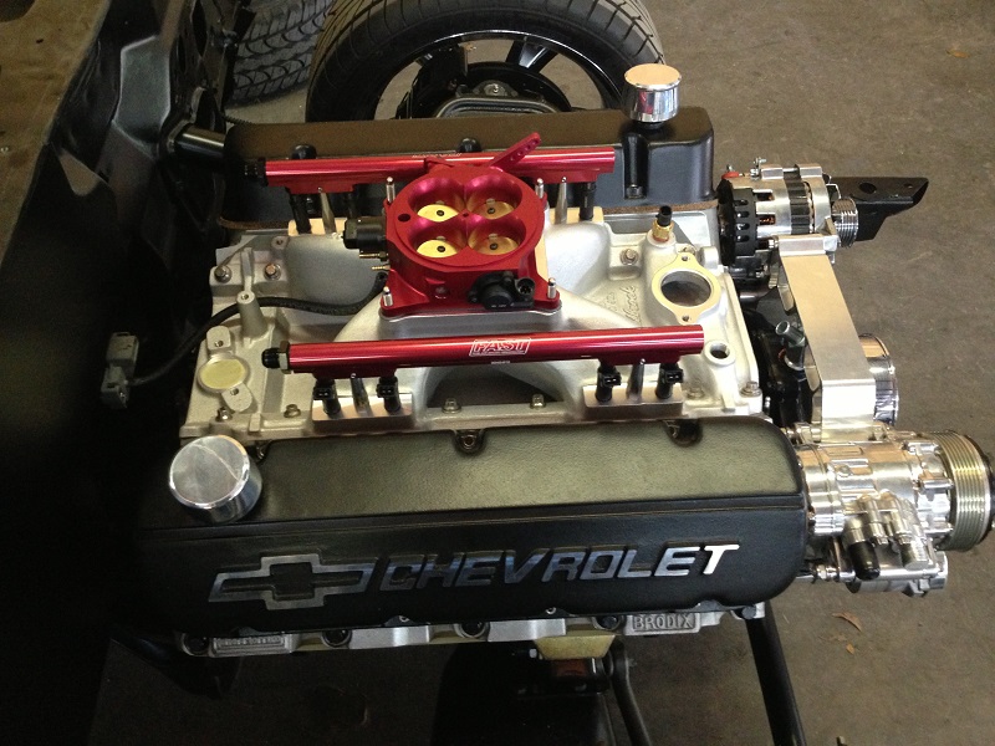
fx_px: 949
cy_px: 373
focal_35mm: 33
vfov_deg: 42.9
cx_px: 498
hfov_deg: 55.4
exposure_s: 1/20
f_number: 2.4
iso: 400
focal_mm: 4.13
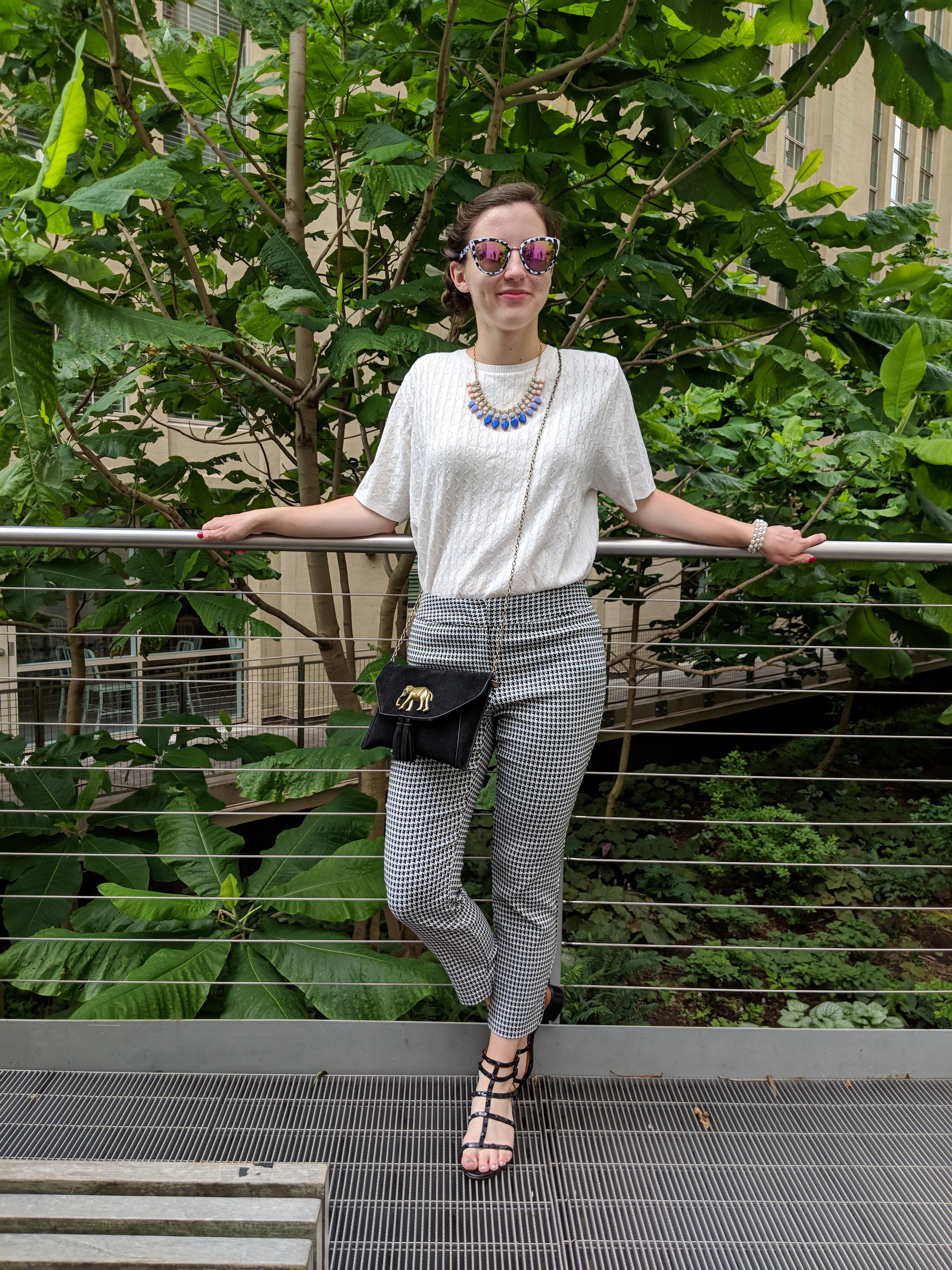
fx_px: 990
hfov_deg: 51.4
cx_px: 476
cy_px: 635
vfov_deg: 65.3
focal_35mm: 27
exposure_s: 1/650
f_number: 1.8
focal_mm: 4.44
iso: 59
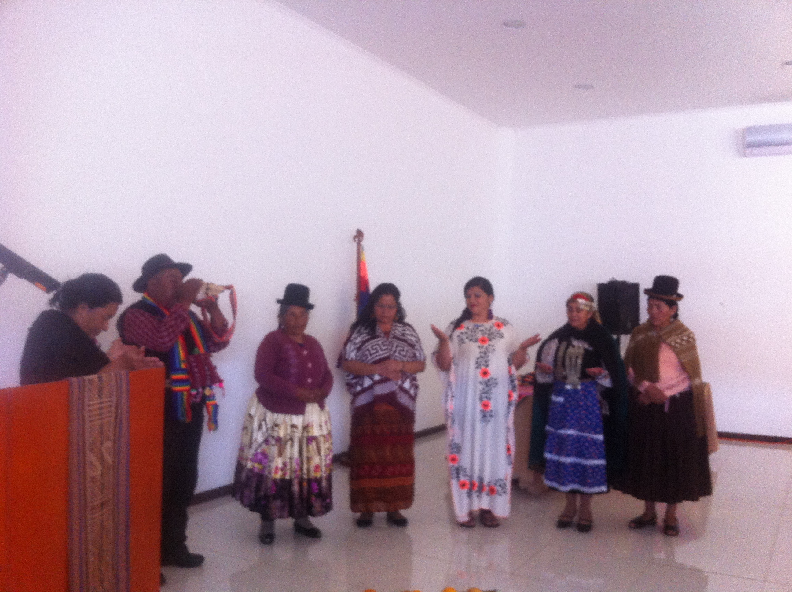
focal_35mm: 35
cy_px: 296
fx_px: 800
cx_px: 396
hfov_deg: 52.7
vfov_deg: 40.6
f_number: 2.8
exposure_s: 1/15
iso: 160
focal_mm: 3.85
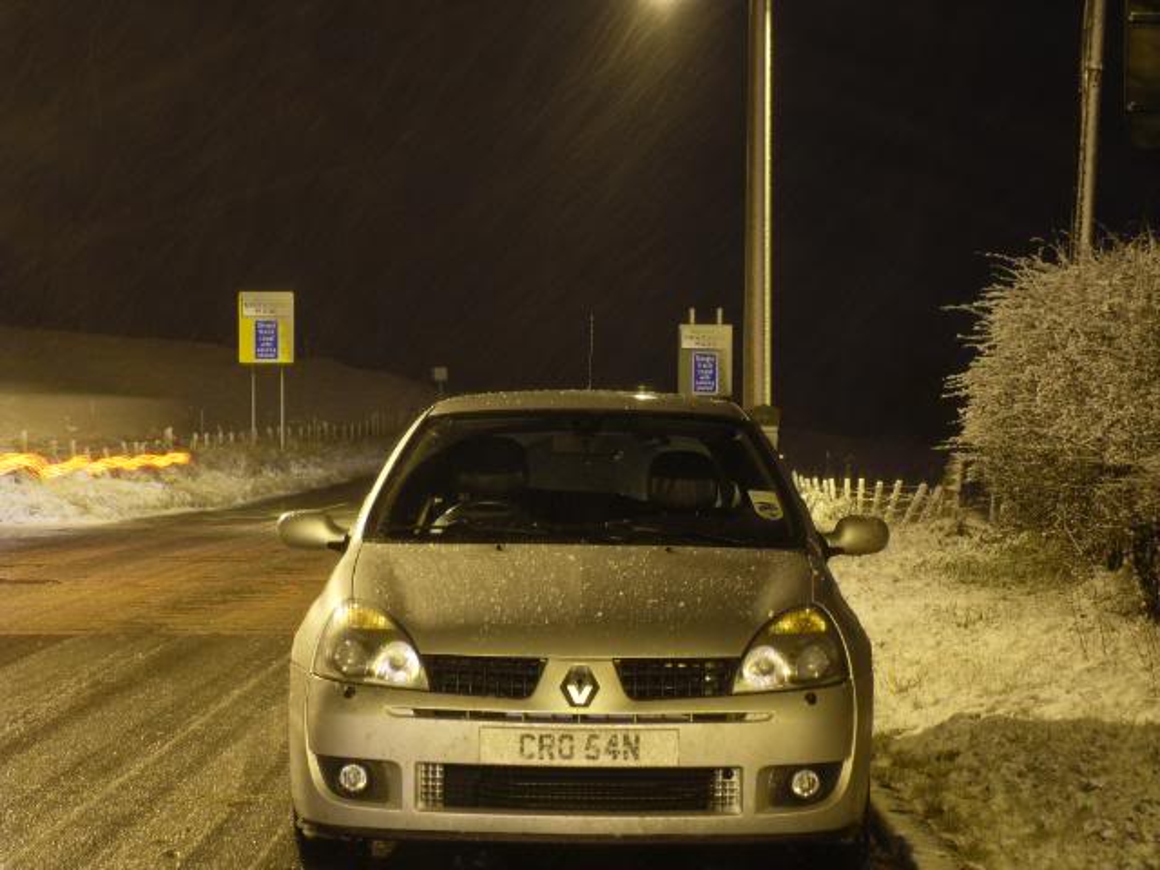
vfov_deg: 17.4
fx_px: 2848
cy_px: 435
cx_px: 580
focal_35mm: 85
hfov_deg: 23.0
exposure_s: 4
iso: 80
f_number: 5.3
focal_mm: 18.2
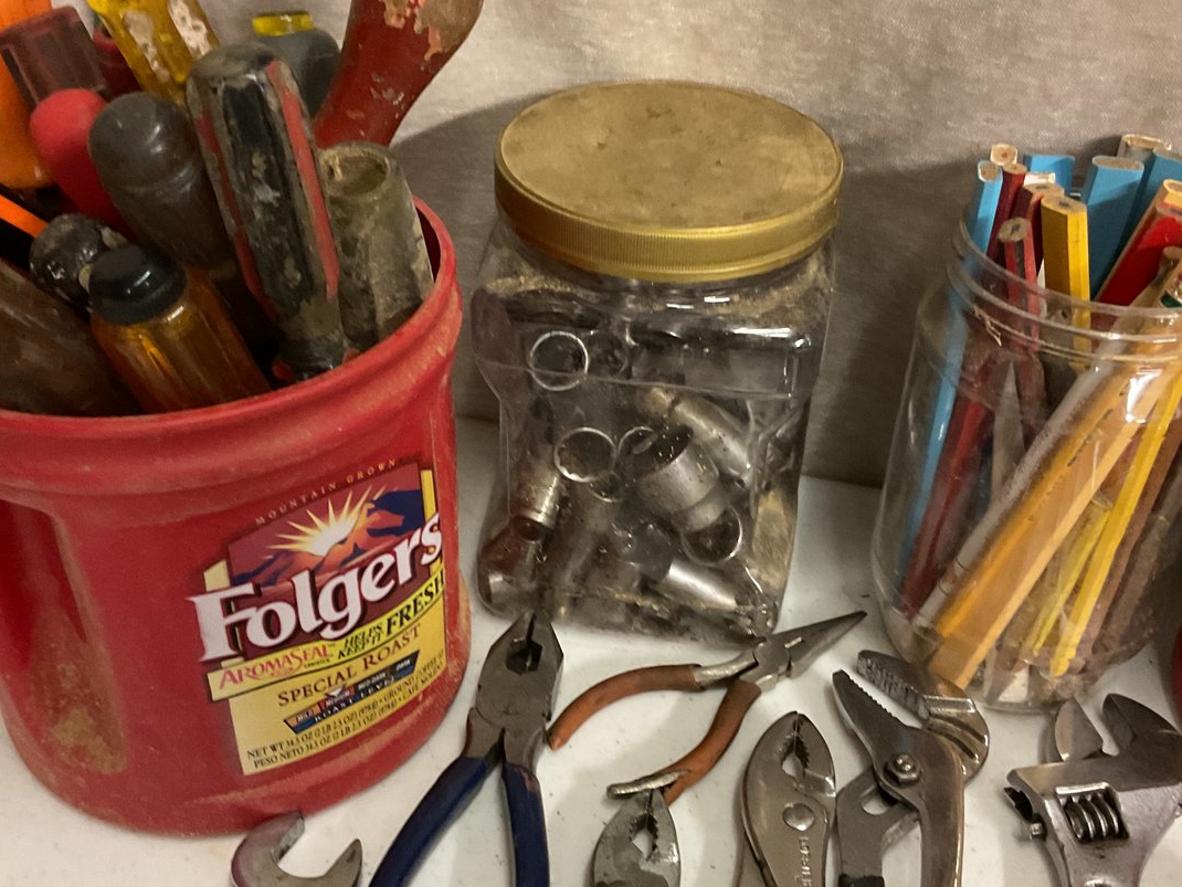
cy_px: 437
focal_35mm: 41
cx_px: 586
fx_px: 1400
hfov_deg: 45.8
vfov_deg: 35.1
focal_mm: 3
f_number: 1.8
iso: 320
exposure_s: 1/30
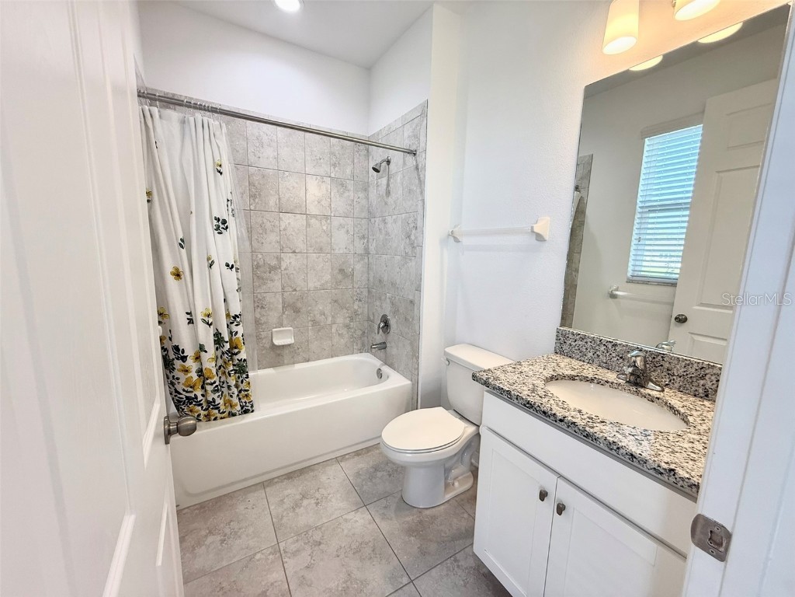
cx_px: 398
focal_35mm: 14
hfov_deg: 102.1
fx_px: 322
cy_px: 298
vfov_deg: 85.7
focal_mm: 2.22
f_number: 2.2
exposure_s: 1/120
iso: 100
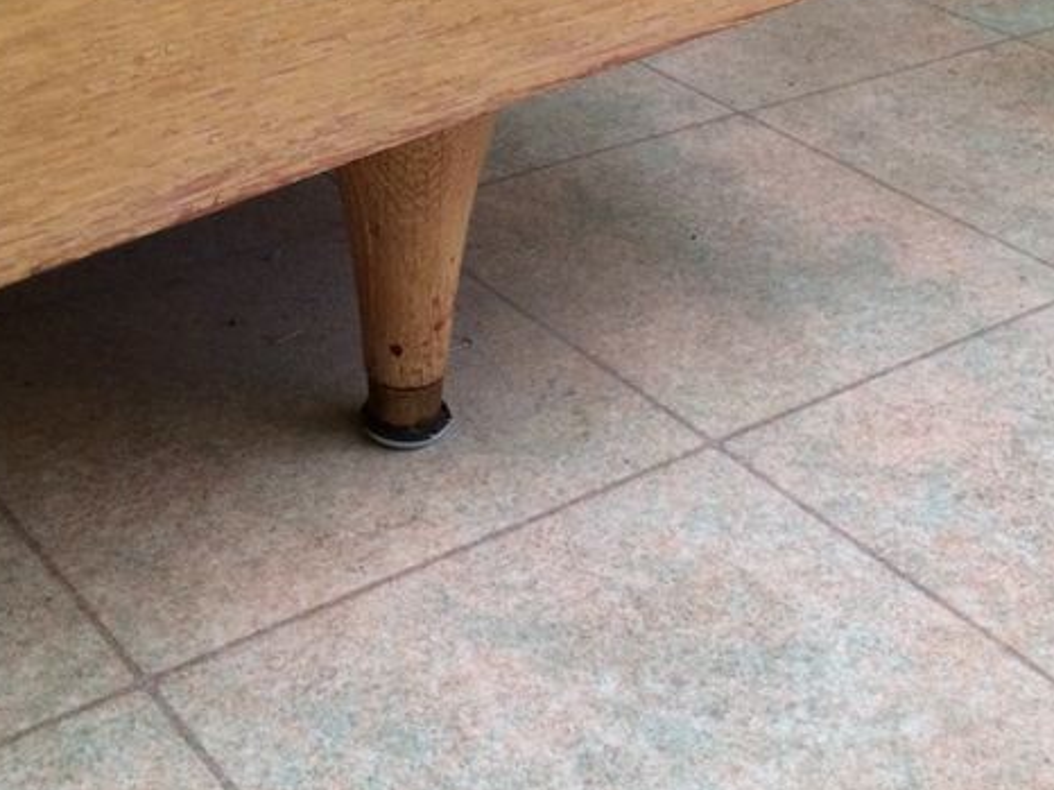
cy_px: 261
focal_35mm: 58
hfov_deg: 33.2
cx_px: 554
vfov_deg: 25.1
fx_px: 1765
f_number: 2.2
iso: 200
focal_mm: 4.12
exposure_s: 1/30
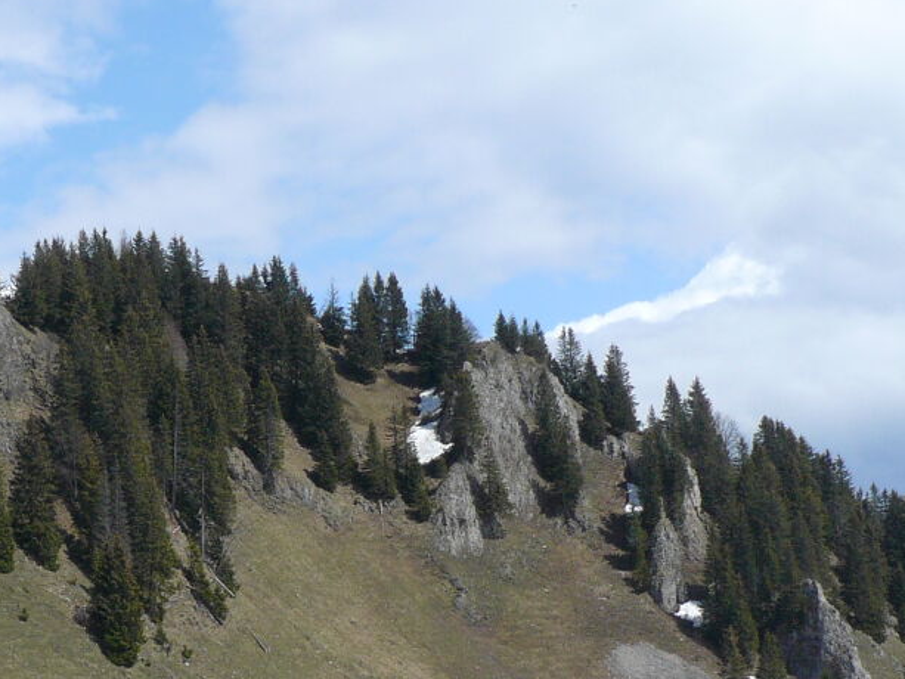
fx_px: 2824
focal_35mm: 108
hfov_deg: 18.1
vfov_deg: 13.6
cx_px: 208
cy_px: 602
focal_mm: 7.6
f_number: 5.6
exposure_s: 1/400
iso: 100
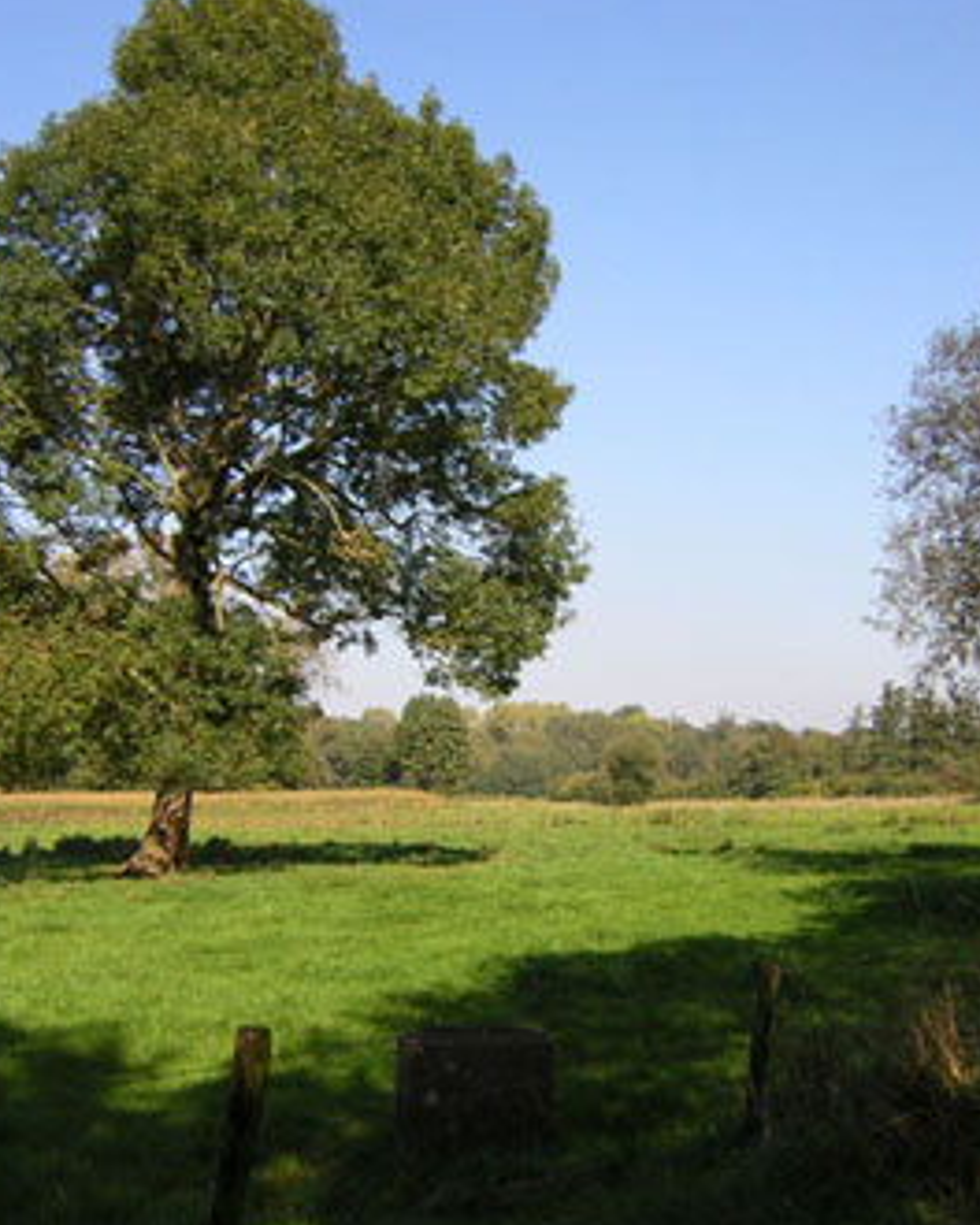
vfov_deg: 38.8
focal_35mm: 48
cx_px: 546
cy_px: 616
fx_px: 1740
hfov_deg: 31.4
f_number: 5.2
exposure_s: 1/208
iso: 100
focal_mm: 4.7
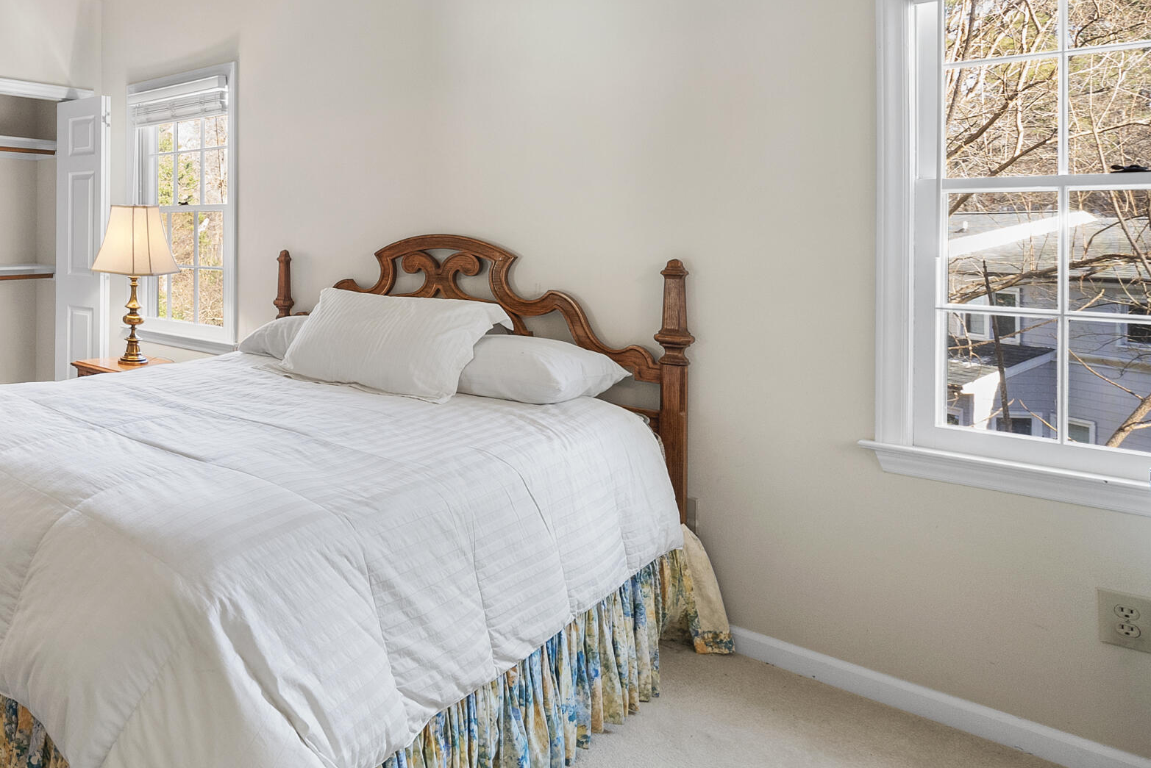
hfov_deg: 62.0
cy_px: 211
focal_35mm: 23
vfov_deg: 53.2
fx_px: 736
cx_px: 85
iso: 800
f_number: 7.1
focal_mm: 12
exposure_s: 1/5
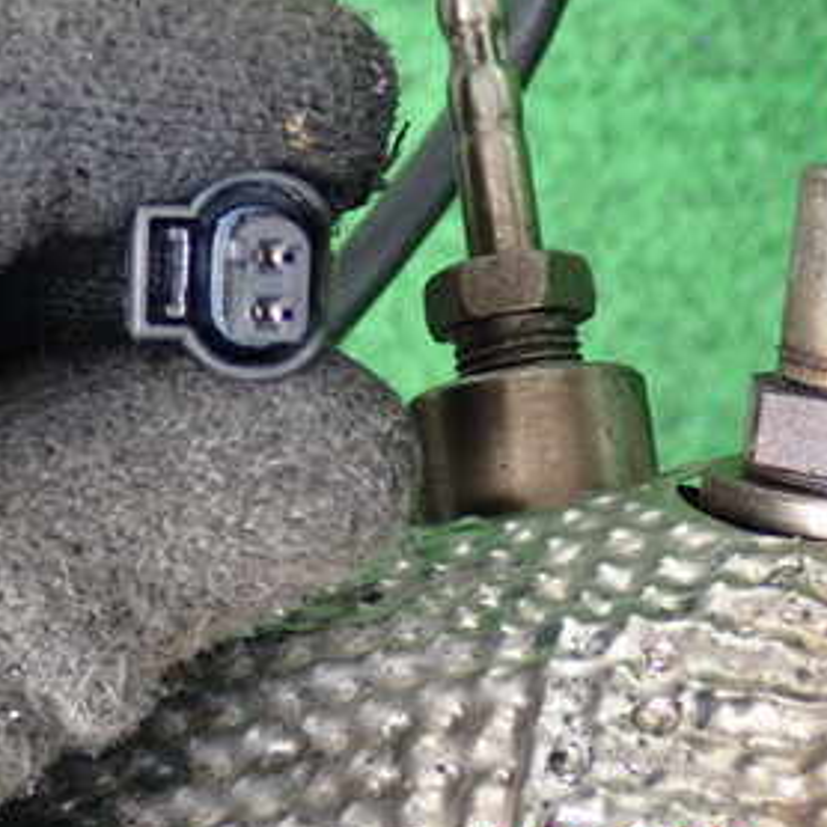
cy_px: 229
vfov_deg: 13.6
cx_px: 271
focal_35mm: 128
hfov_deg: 13.6
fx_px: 3460
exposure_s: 1/125
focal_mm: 11.88
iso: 640
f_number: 3.8
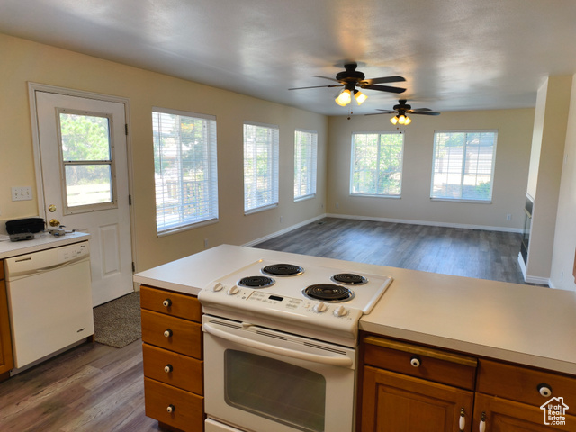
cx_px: 288
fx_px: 383
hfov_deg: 73.9
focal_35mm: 23
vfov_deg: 58.9
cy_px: 216
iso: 72
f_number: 1.57
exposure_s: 1/120
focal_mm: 6.54
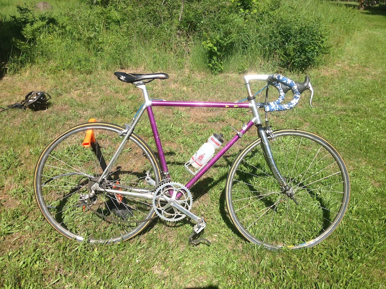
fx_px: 368
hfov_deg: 55.4
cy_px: 144
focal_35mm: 33
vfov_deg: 42.9
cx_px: 193
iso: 50
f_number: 2.4
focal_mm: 4.12
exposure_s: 1/1323
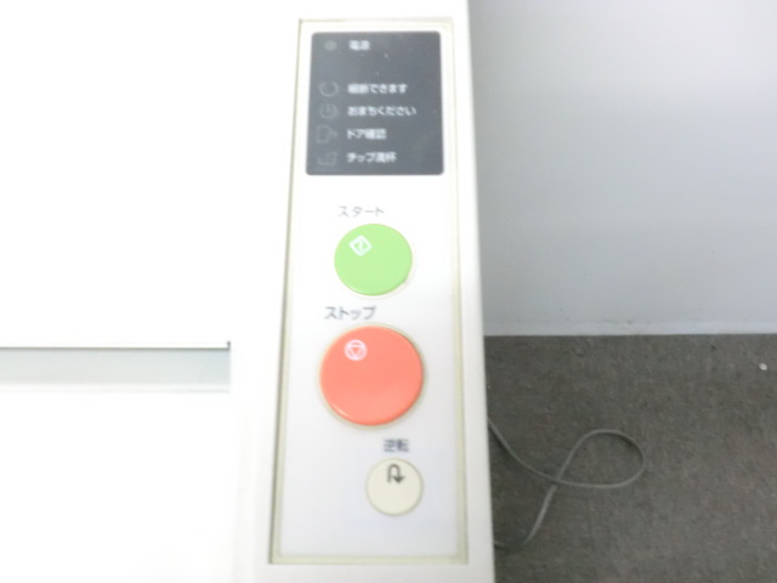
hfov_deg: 49.0
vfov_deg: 37.7
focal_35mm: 38
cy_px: 292
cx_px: 388
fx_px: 853
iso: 800
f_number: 3.9
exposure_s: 1/25
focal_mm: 6.9
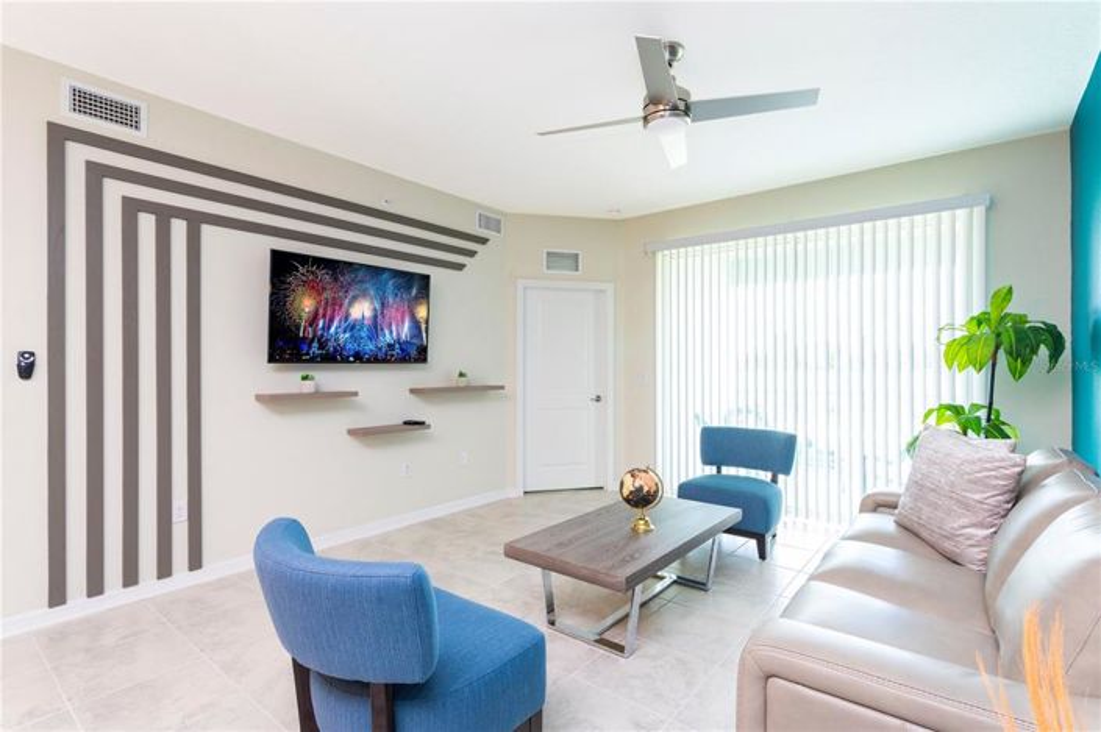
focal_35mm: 17
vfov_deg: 70.4
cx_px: 550
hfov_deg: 93.3
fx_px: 520
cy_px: 366
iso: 1000
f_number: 10
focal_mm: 17
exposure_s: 1/13
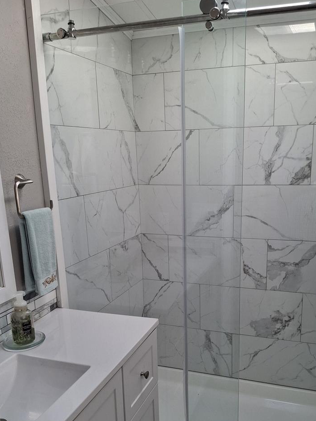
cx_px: 178
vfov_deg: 56.3
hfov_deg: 44.0
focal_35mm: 32
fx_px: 390
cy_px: 258
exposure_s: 1/120
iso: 64
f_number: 1.8
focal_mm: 4.69
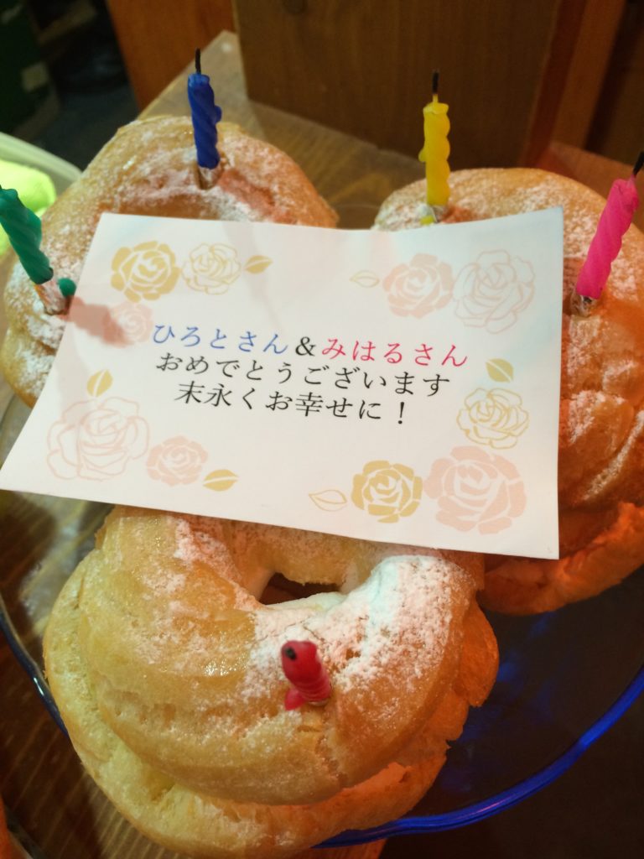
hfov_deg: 46.8
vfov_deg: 60.0
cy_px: 430
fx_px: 744
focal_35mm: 30
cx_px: 322
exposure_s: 1/33
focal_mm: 4.12
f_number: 2.2
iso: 125
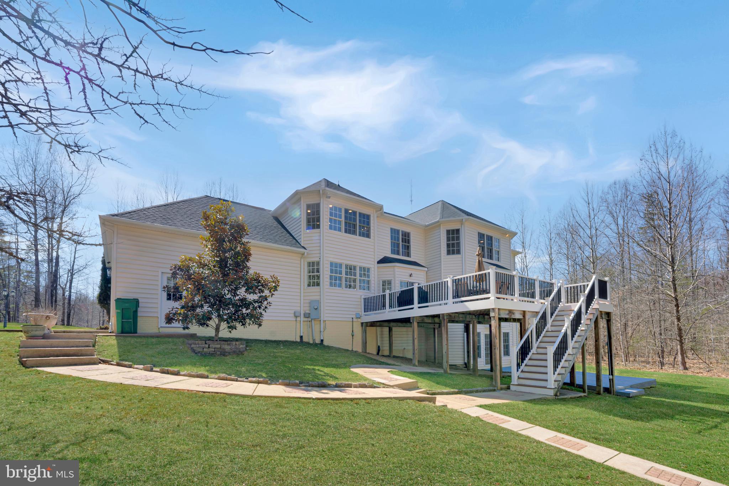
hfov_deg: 104.3
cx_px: 364
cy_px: 243
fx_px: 283
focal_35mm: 14
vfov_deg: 81.2
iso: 100
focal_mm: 14
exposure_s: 1/125
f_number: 10
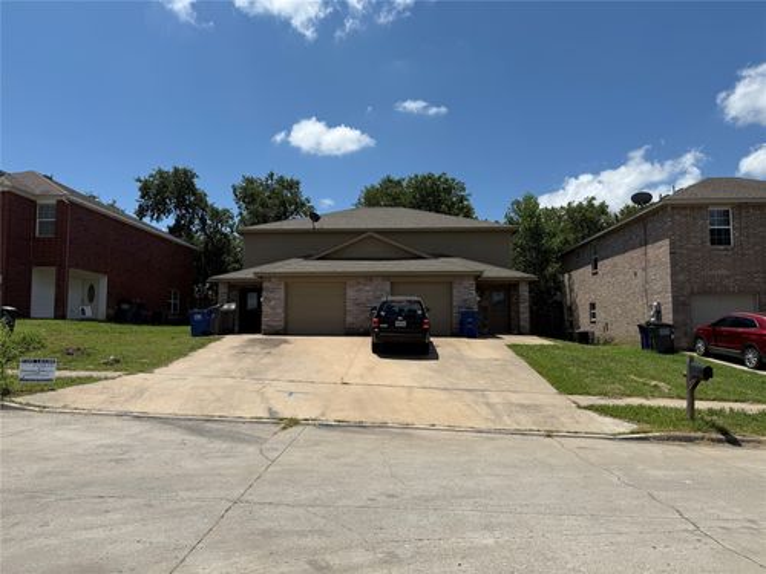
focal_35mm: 24
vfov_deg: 56.8
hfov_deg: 71.6
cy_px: 287
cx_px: 383
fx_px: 531
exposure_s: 1/7353
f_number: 1.78
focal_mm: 6.76
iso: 80
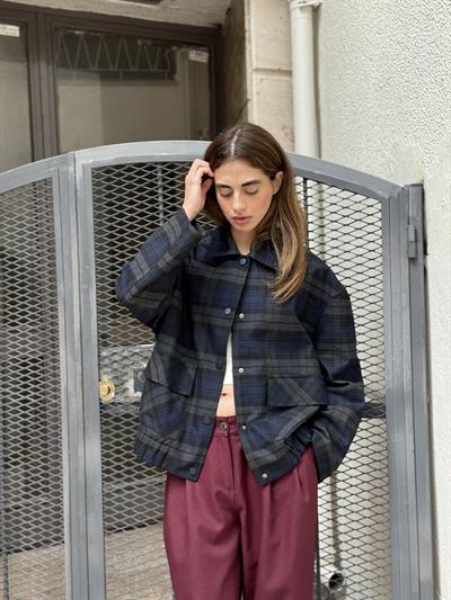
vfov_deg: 39.6
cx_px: 226
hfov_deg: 30.3
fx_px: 834
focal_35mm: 48
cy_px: 300
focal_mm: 6.76
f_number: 1.78
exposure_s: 1/264
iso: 64
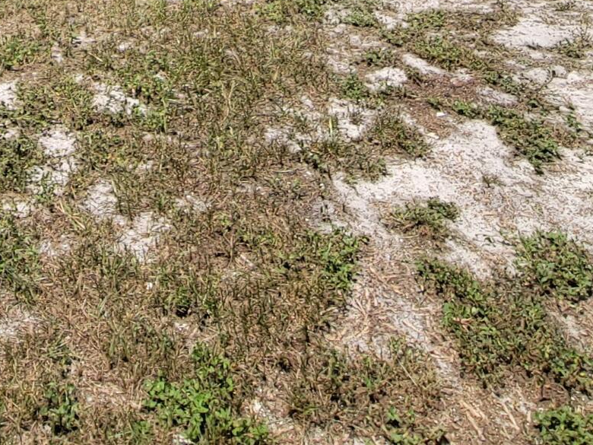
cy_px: -409
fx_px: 857
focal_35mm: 50
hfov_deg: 36.9
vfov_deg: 19.4
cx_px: 120
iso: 50
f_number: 2.2
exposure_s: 1/1659
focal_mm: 2.2
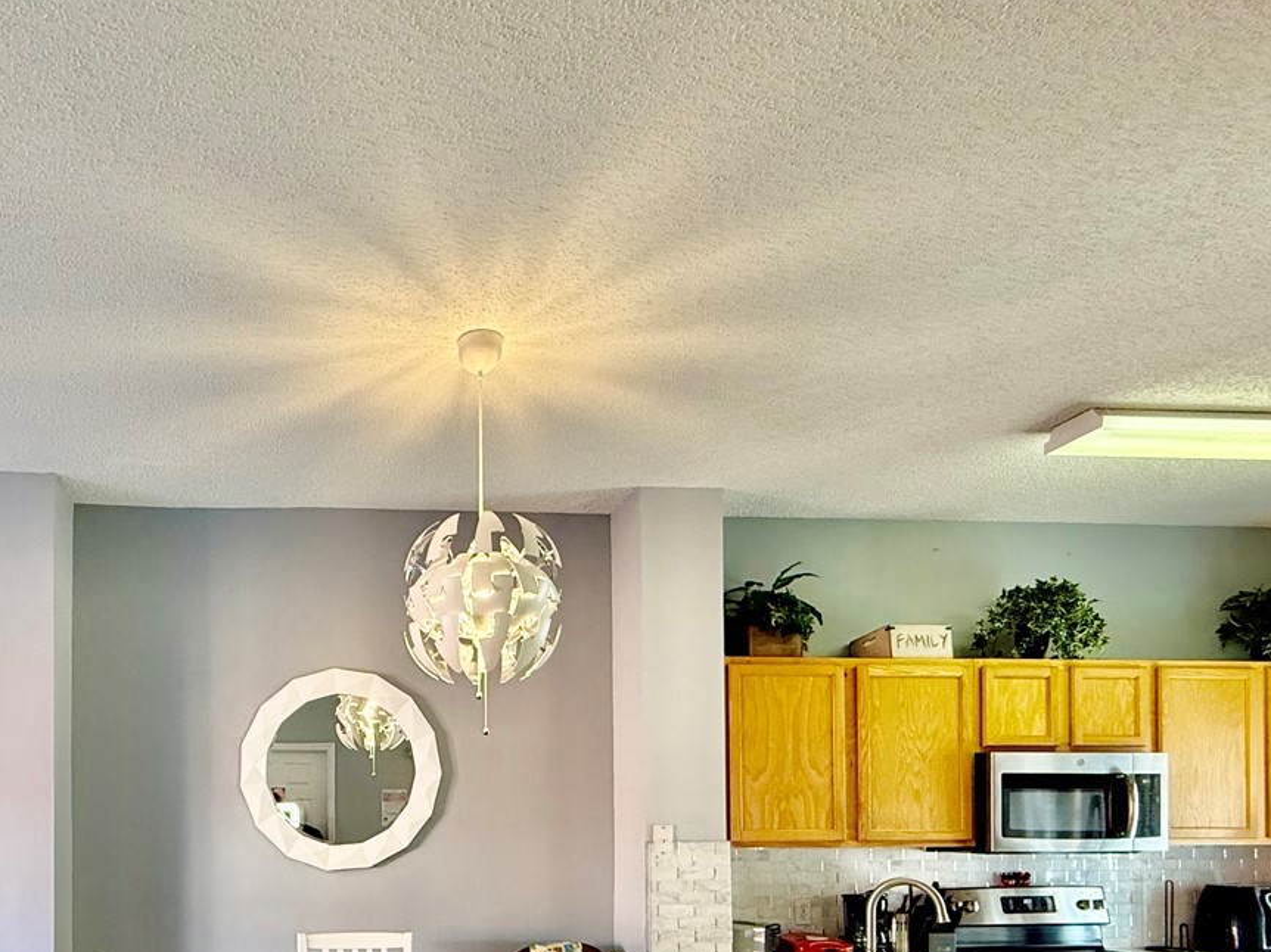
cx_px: 352
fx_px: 954
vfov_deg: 48.9
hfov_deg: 64.2
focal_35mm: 26
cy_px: 808
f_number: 2.2
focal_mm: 2.22
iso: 250
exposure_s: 1/81
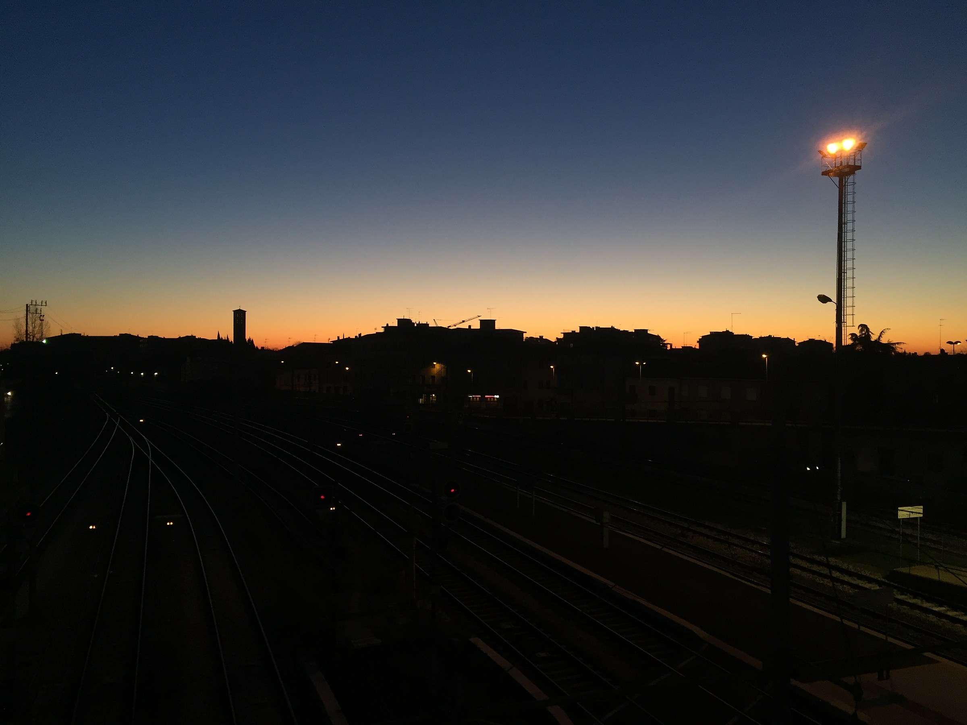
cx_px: 484
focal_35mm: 29
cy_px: 362
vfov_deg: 48.2
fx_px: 810
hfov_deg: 61.7
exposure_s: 1/33
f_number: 2.2
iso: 50
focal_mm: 4.15
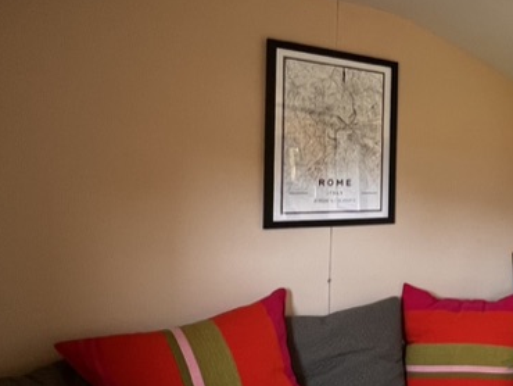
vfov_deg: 39.7
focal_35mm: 36
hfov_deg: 39.5
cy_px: 192
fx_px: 534
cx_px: 592
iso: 160
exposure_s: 1/99
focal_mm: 1.57
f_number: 1.8
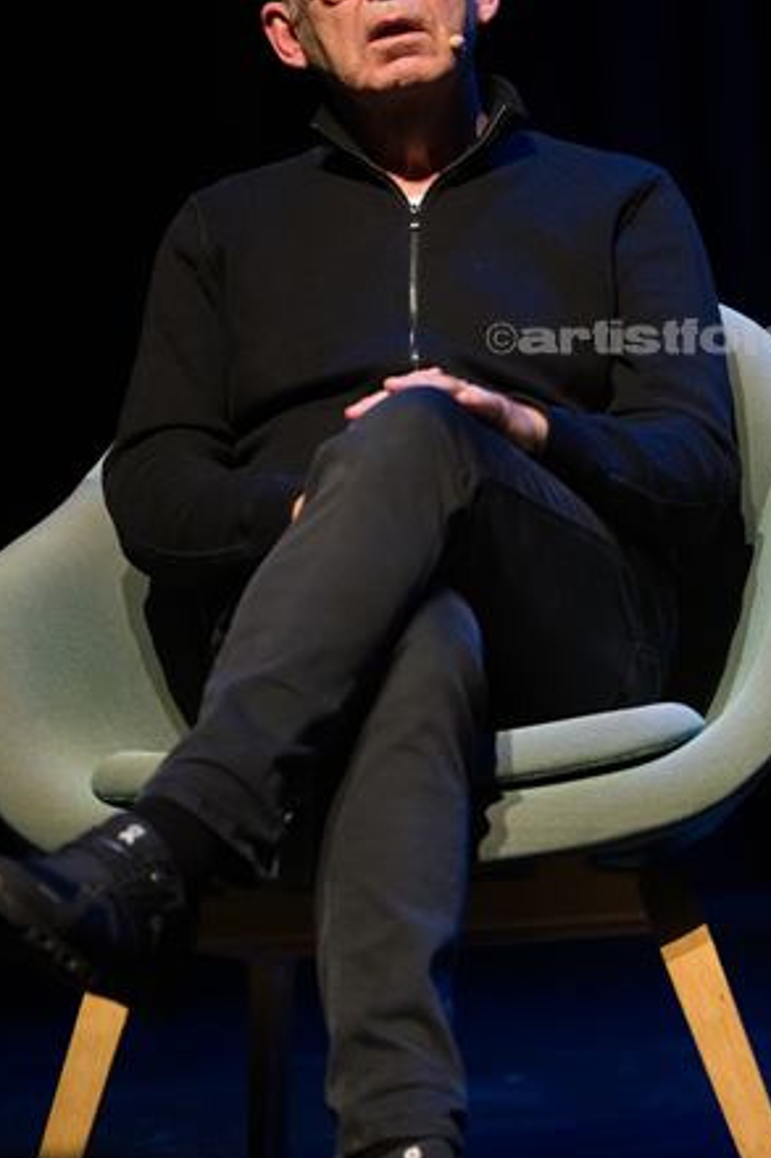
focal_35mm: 149
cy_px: 440
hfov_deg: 9.2
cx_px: 450
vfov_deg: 13.8
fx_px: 4790
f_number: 2.8
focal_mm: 91
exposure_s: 1/640
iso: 2000
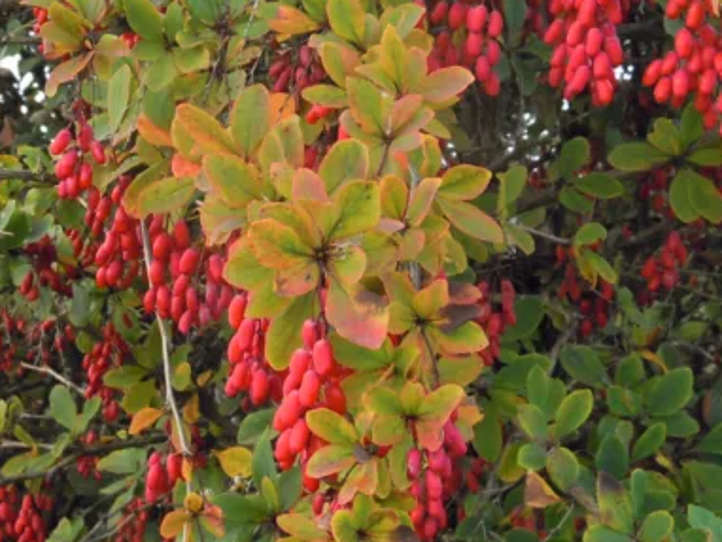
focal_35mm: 85
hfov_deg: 23.0
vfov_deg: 17.1
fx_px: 1774
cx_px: 297
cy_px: 40
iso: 100
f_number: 2.7
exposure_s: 1/160
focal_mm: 5
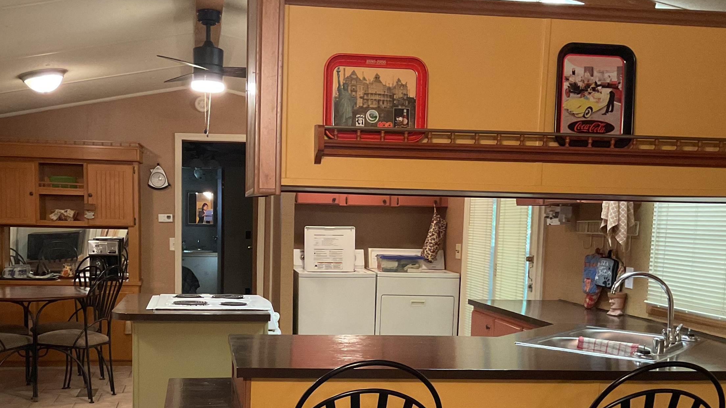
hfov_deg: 46.2
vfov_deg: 26.7
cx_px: 305
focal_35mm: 44
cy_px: 314
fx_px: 847
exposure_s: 1/60
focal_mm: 3
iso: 250
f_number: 1.8
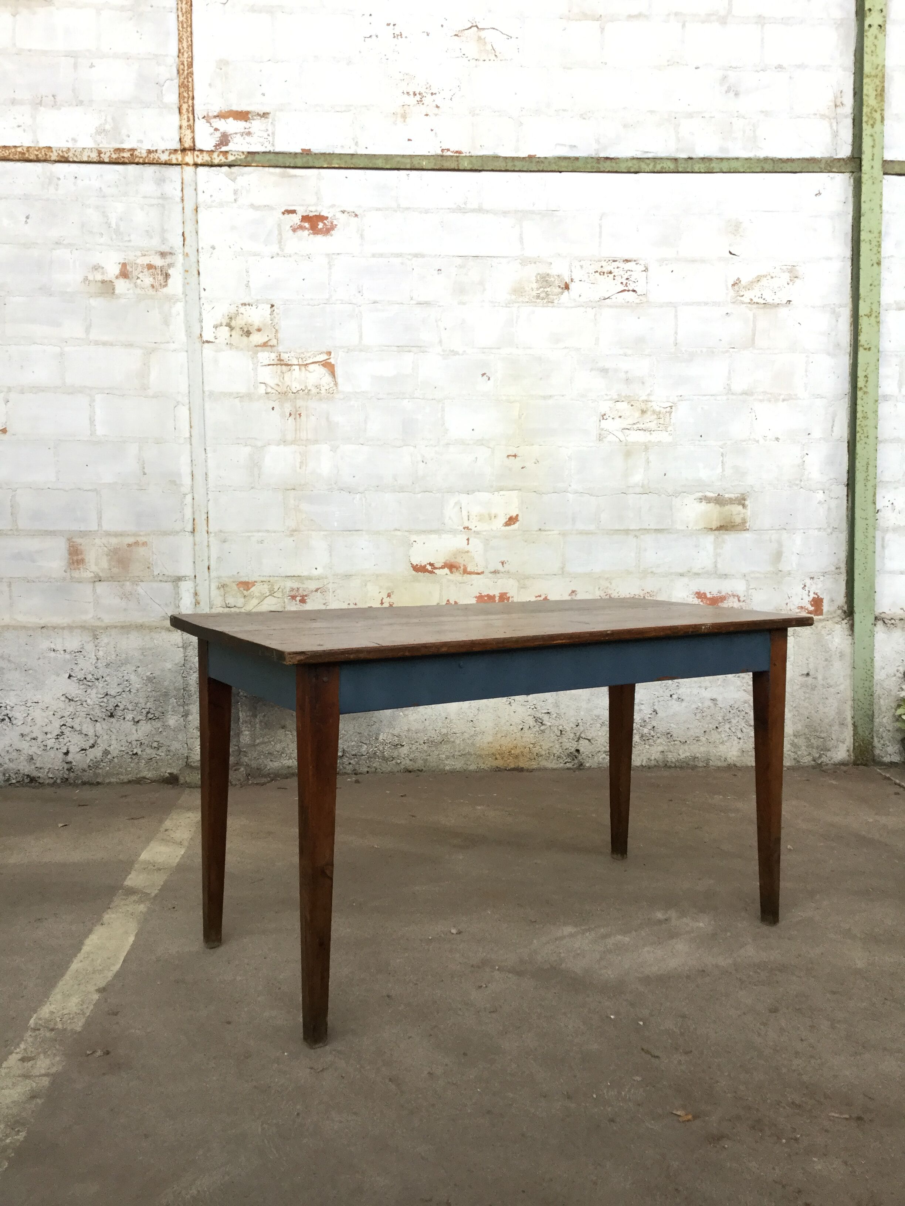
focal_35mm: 31
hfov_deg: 45.4
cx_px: 452
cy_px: 603
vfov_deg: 58.4
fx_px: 1081
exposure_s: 1/33
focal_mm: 3.3
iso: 40
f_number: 2.4
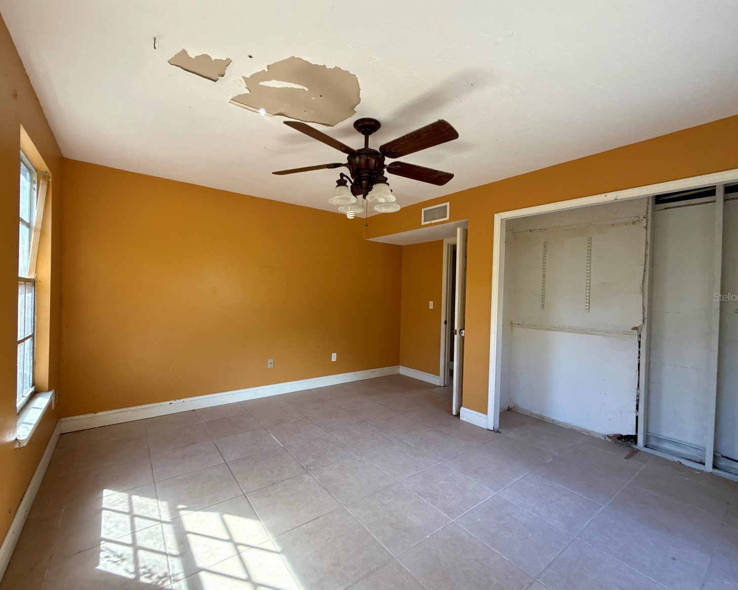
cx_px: 356
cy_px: 297
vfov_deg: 84.0
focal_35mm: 15
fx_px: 328
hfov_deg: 96.8
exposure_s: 1/99
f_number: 2.2
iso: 160
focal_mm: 2.22
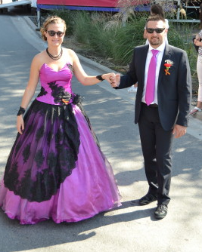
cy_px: 93
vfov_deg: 30.0
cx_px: 102
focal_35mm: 63
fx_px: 469
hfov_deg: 24.3
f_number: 5.6
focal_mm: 31
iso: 140
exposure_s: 1/125
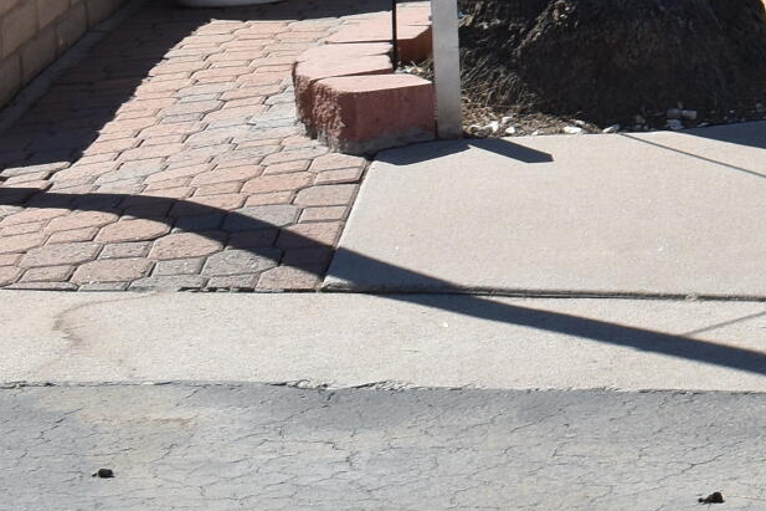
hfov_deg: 10.3
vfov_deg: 7.6
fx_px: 3722
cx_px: 1764
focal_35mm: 175
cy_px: -359
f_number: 8
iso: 100
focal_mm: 24
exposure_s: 1/250
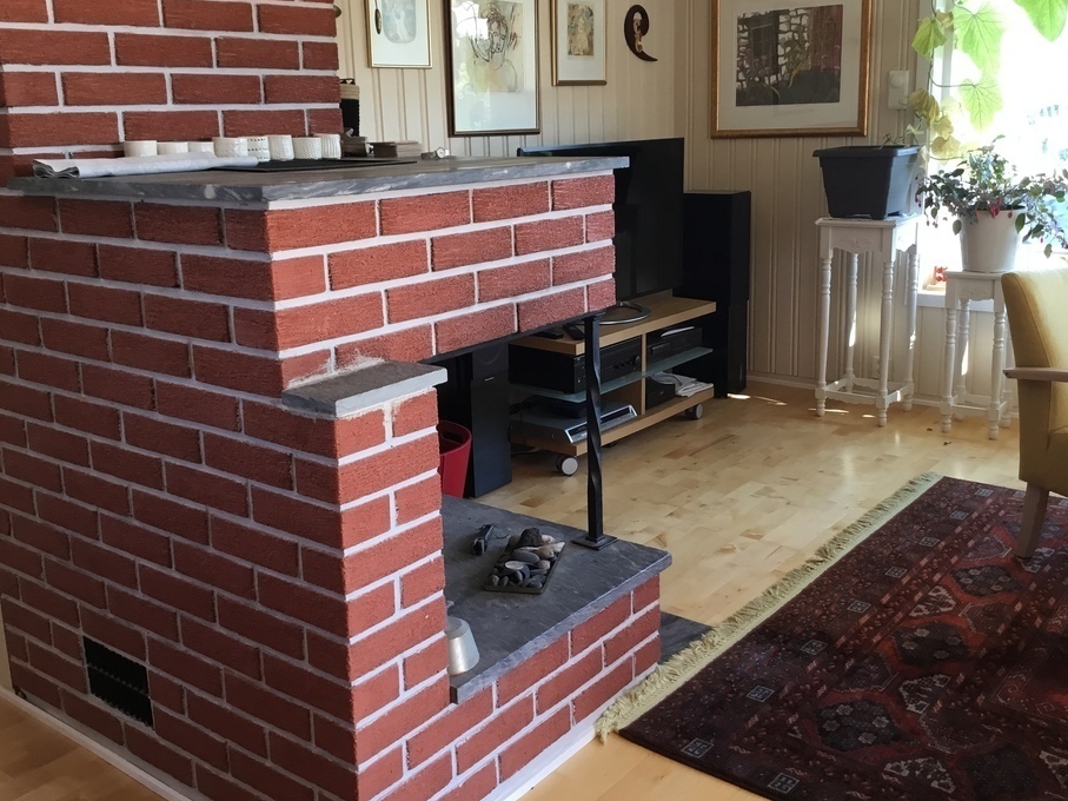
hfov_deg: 52.6
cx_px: 544
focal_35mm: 35
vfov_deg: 40.6
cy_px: 353
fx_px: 1080
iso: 32
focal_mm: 3.3
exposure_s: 1/33
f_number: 2.4
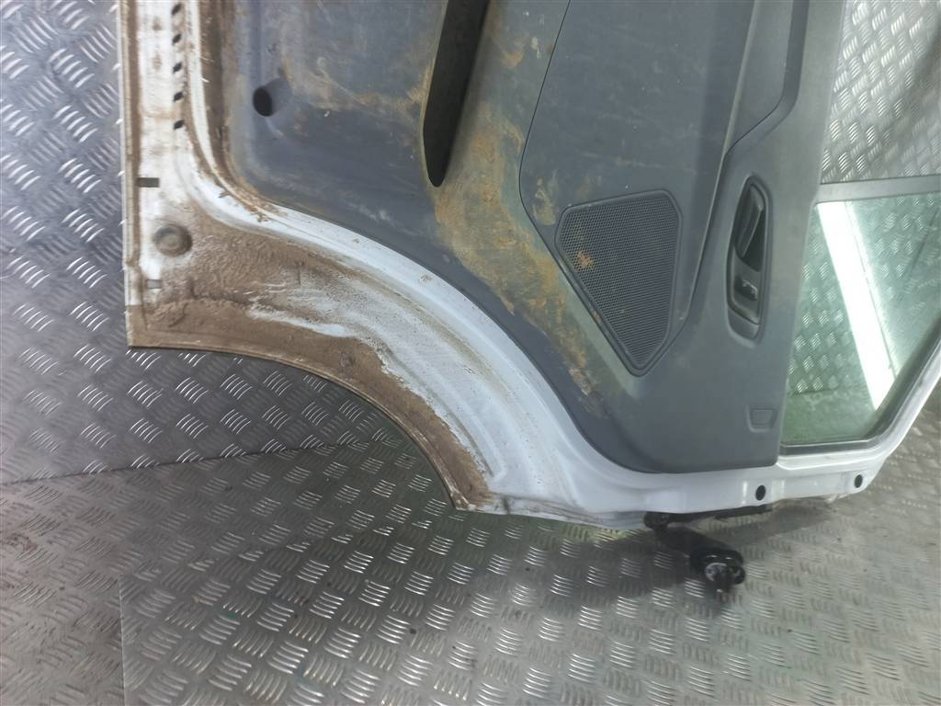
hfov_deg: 69.4
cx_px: 470
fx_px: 680
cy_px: 353
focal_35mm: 25
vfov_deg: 54.9
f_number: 1.8
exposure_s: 1/50
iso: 64
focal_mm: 4.6
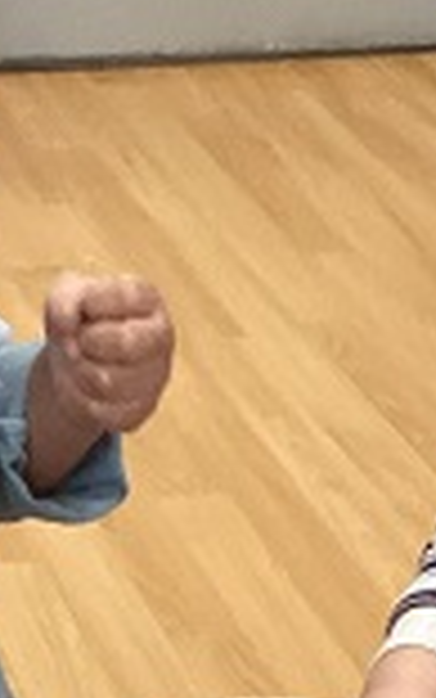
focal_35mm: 141
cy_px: 851
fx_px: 2678
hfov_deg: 9.3
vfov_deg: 14.3
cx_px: 193
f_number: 2.4
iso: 250
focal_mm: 3.3
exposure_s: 1/60
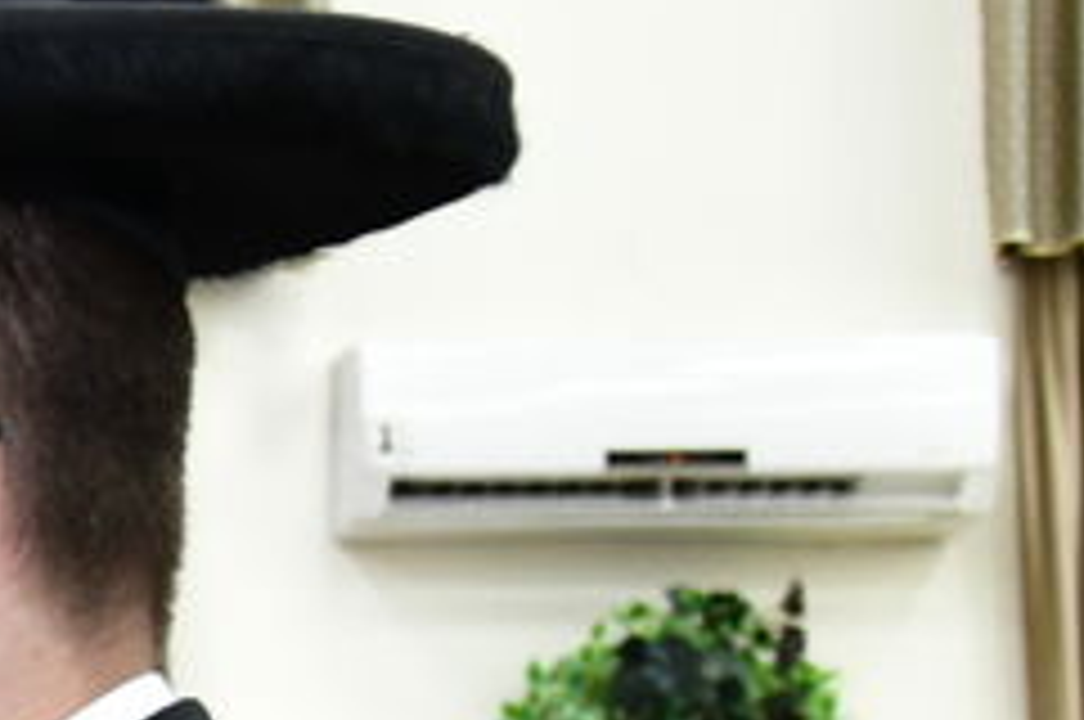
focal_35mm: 157
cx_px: -1655
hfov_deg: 10.8
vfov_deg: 8.5
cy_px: 1141
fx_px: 4721
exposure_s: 1/100
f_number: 5.6
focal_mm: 27
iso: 2000
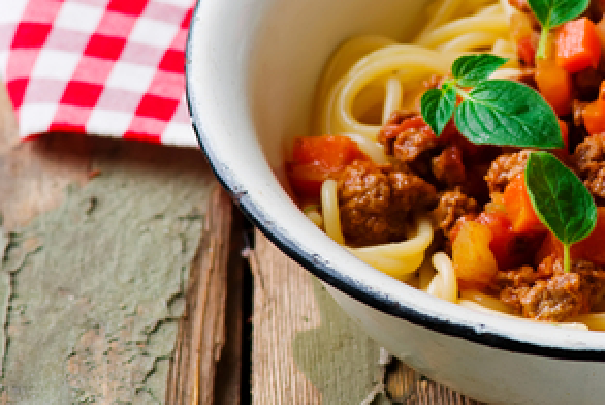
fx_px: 5417
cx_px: 562
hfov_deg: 6.4
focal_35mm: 322
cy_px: 116
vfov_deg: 4.3
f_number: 8
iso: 100
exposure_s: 1/125
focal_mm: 105
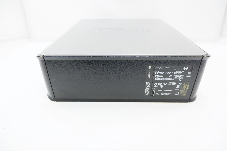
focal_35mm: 23
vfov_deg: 55.0
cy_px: 76
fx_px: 145
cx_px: 114
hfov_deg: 76.1
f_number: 3.5
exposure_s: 1/70
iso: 400
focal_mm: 15
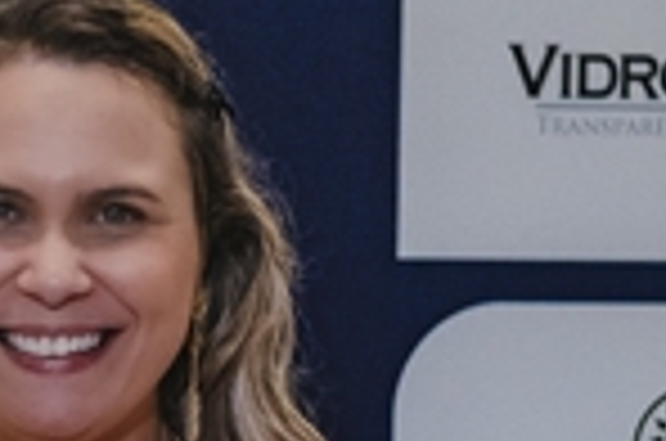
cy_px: 790
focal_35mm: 181
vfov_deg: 7.3
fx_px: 3341
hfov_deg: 10.7
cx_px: -500
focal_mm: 24
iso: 2500
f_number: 2.5
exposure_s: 1/800
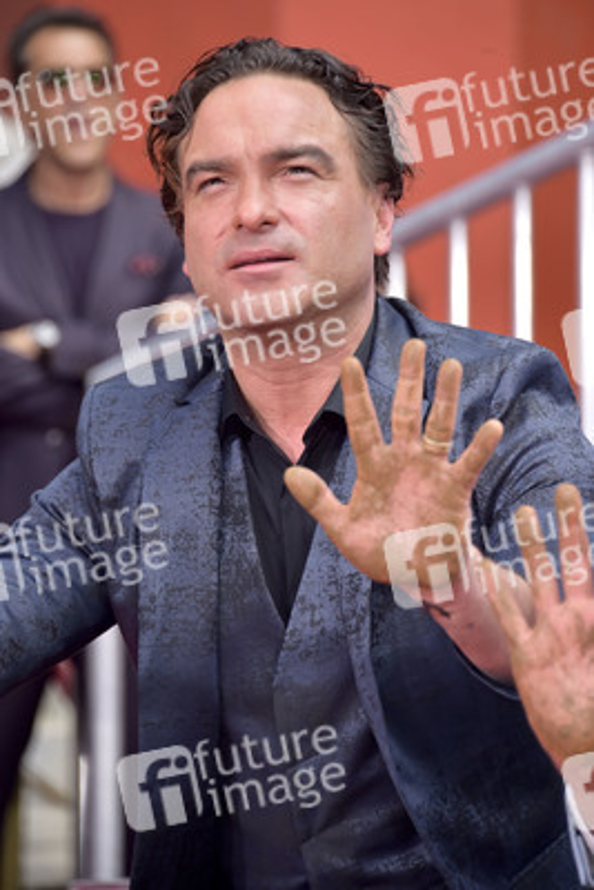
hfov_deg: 6.9
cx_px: 297
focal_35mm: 200
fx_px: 4945
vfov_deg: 10.3
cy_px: 445
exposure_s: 1/250
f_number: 5.6
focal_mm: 200
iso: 160
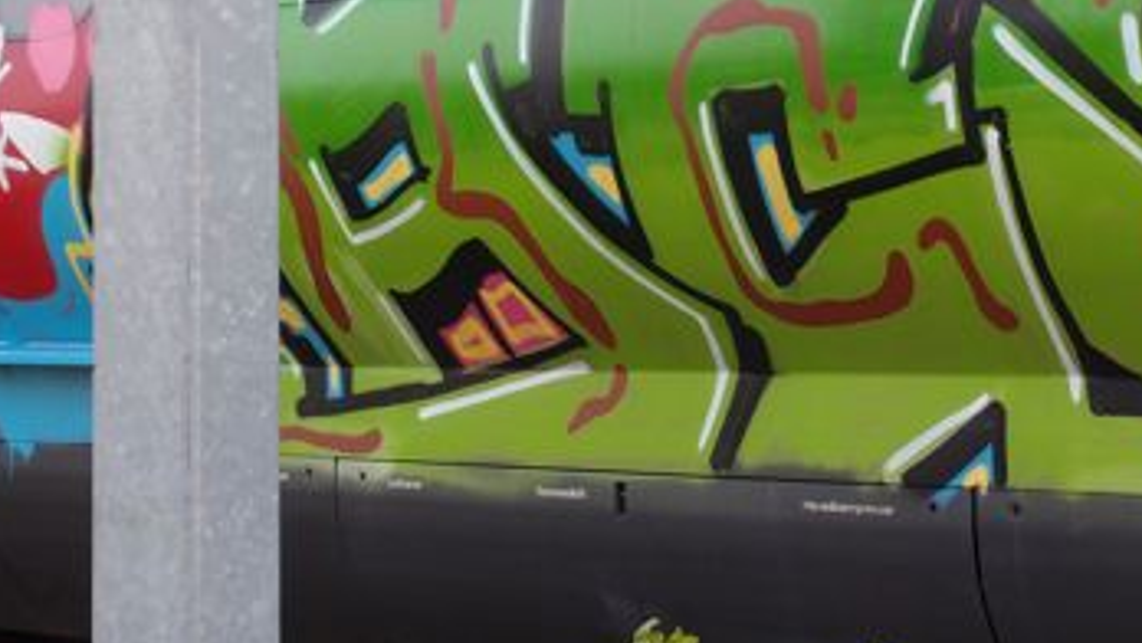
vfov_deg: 14.0
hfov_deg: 24.6
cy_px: 192
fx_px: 2605
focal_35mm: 86
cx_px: 784
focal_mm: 11.84
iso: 100
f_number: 2.8
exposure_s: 1/250
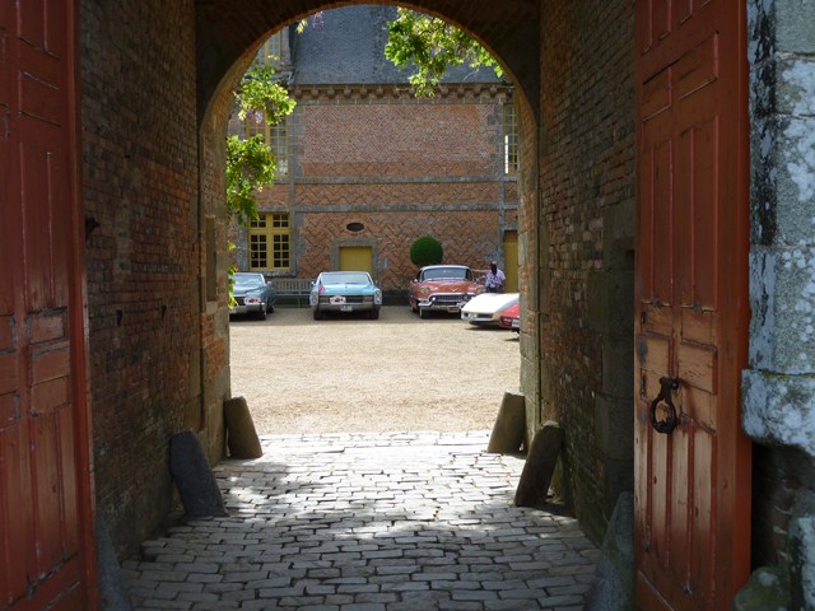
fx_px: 989
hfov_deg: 44.8
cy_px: 306
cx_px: 408
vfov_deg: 34.3
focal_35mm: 42
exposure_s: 1/160
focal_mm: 7.6
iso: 80
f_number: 4.1
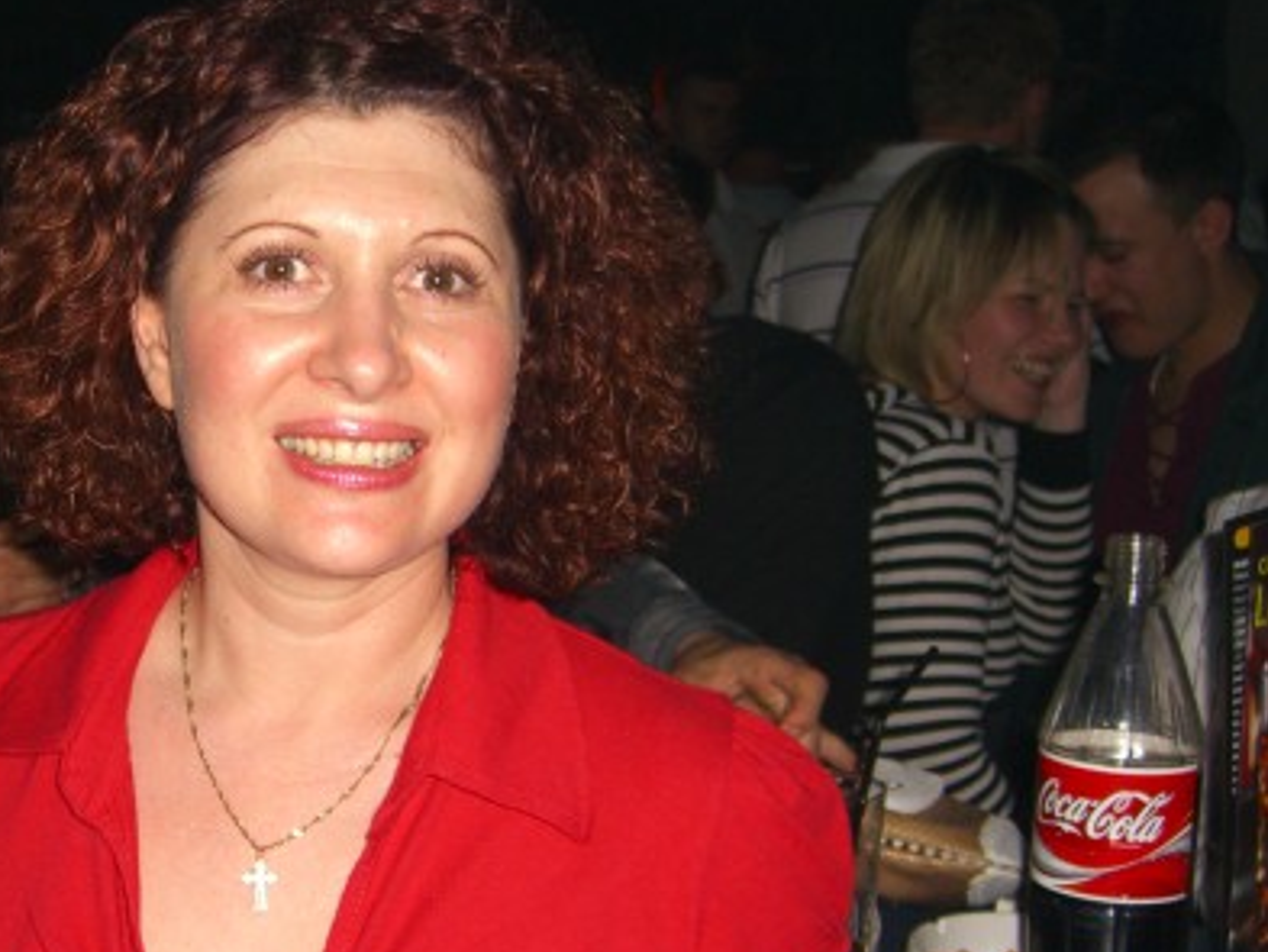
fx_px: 2125
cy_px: 584
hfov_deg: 32.5
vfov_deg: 25.2
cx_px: 307
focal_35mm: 58
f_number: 2.8
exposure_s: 1/60
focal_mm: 7.9
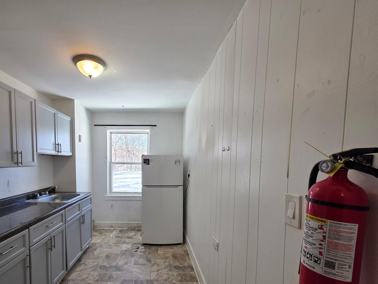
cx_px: 156
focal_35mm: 16
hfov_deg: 93.6
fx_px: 175
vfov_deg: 77.0
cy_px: 173
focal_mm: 2.2
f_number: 1.9
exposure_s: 1/120
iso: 64
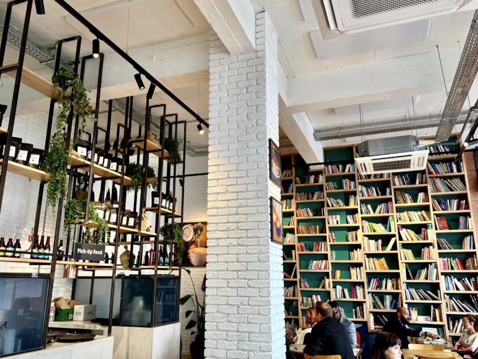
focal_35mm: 29
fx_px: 401
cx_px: 231
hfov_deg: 61.6
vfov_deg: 48.2
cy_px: 166
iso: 80
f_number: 1.78
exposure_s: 1/100
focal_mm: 6.76
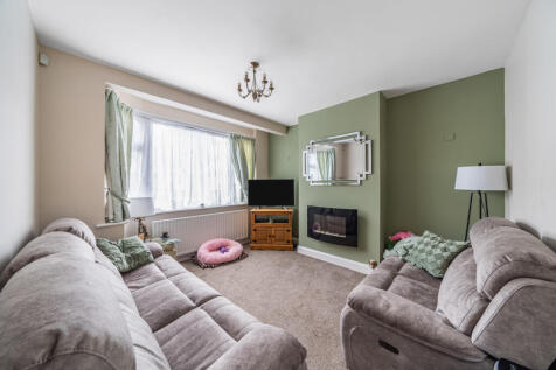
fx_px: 185
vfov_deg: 90.0
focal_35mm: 12
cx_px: 278
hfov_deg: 112.6
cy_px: 185
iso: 100
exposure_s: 1/4
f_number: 8
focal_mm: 12
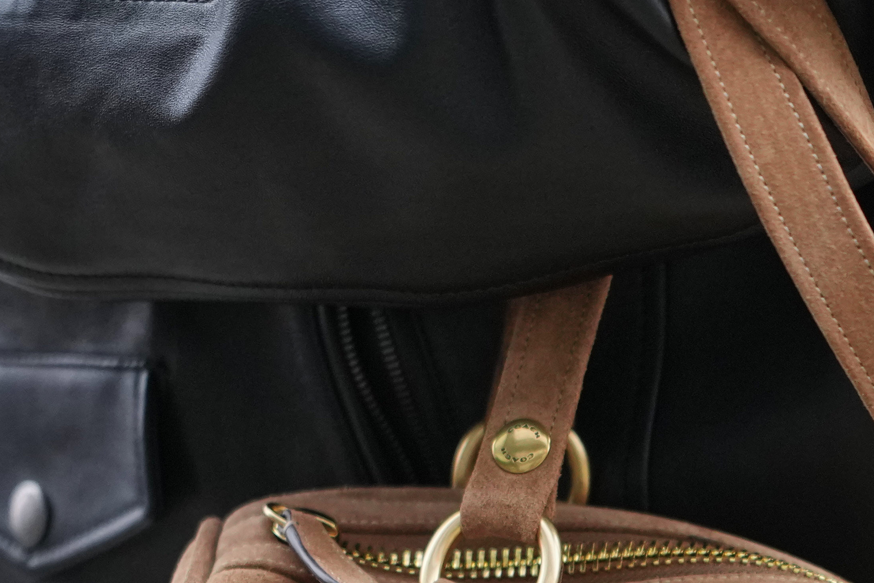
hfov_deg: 10.3
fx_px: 4758
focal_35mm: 196
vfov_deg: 6.9
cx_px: 1076
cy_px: 870
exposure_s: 1/1000
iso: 1600
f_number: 2
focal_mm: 50
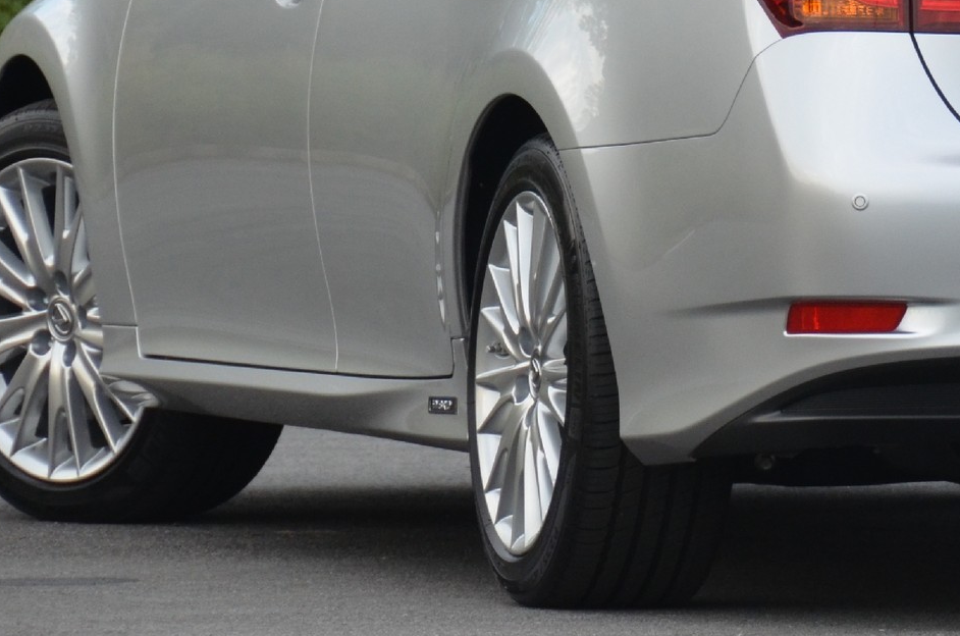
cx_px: 985
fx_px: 15888
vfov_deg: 2.3
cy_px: 5
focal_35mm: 597
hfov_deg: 3.5
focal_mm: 150
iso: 800
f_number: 5.6
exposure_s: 1/800
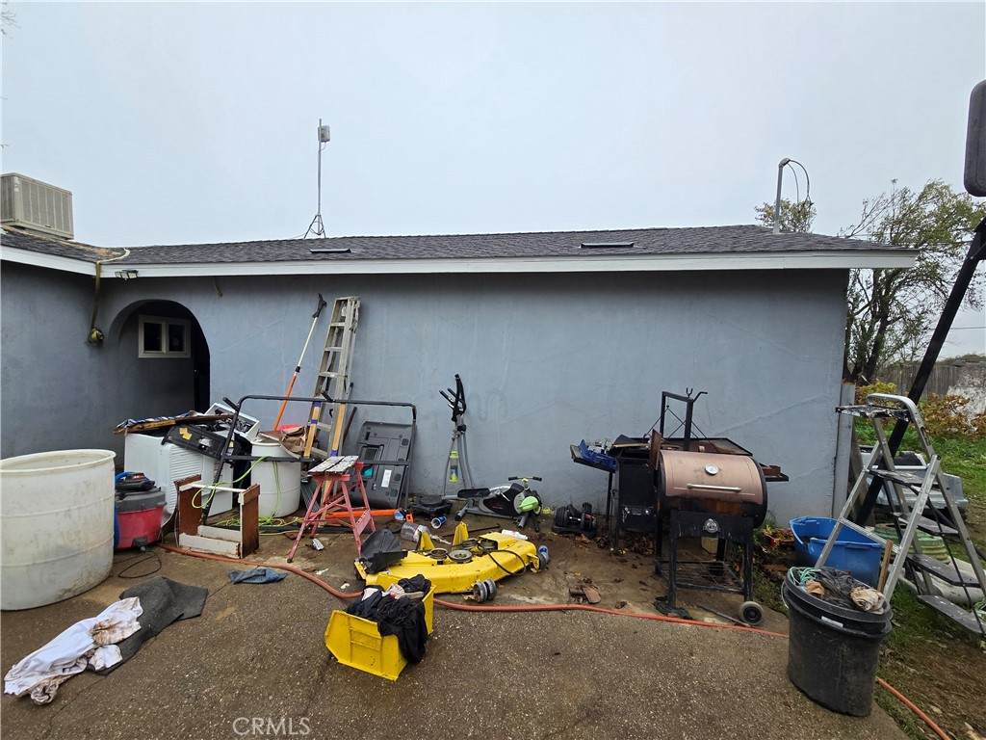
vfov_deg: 89.9
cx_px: 493
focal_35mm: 13
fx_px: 370
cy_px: 370
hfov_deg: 106.2
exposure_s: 1/719
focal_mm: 2.2
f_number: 2.2
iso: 125
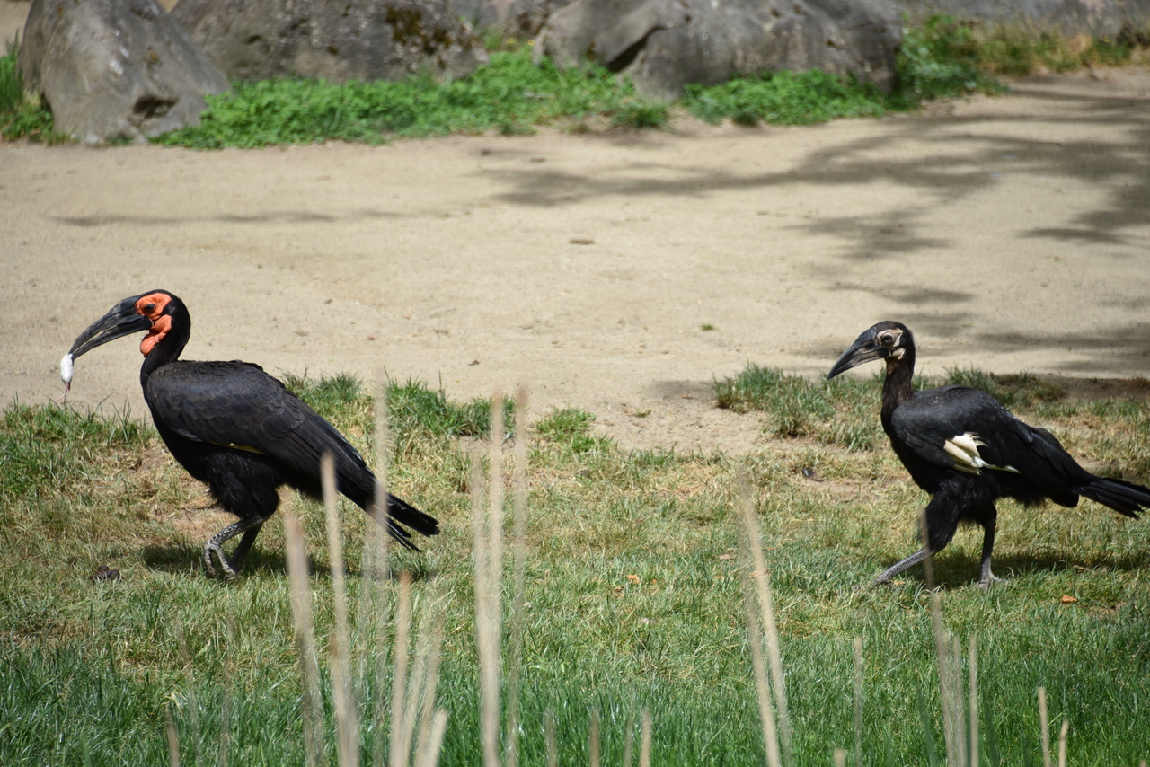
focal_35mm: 300
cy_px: 384
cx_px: 575
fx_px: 9585
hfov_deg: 6.9
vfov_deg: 4.6
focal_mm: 300
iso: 160
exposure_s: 1/640
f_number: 5.6
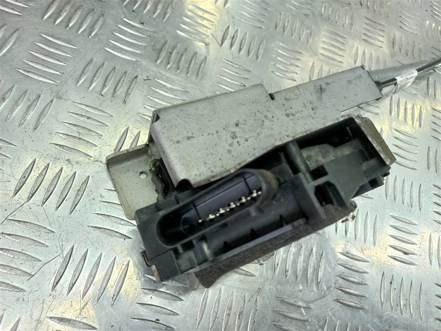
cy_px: 166
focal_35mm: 25
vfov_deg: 54.9
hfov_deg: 69.4
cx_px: 220
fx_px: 318
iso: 64
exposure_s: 1/50
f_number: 1.8
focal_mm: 4.6
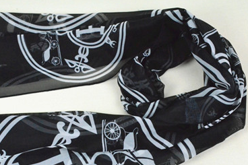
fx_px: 448
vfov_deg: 20.8
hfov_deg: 30.9
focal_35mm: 65
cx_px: 100
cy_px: 108
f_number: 10
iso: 6400
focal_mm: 32
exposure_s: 1/400
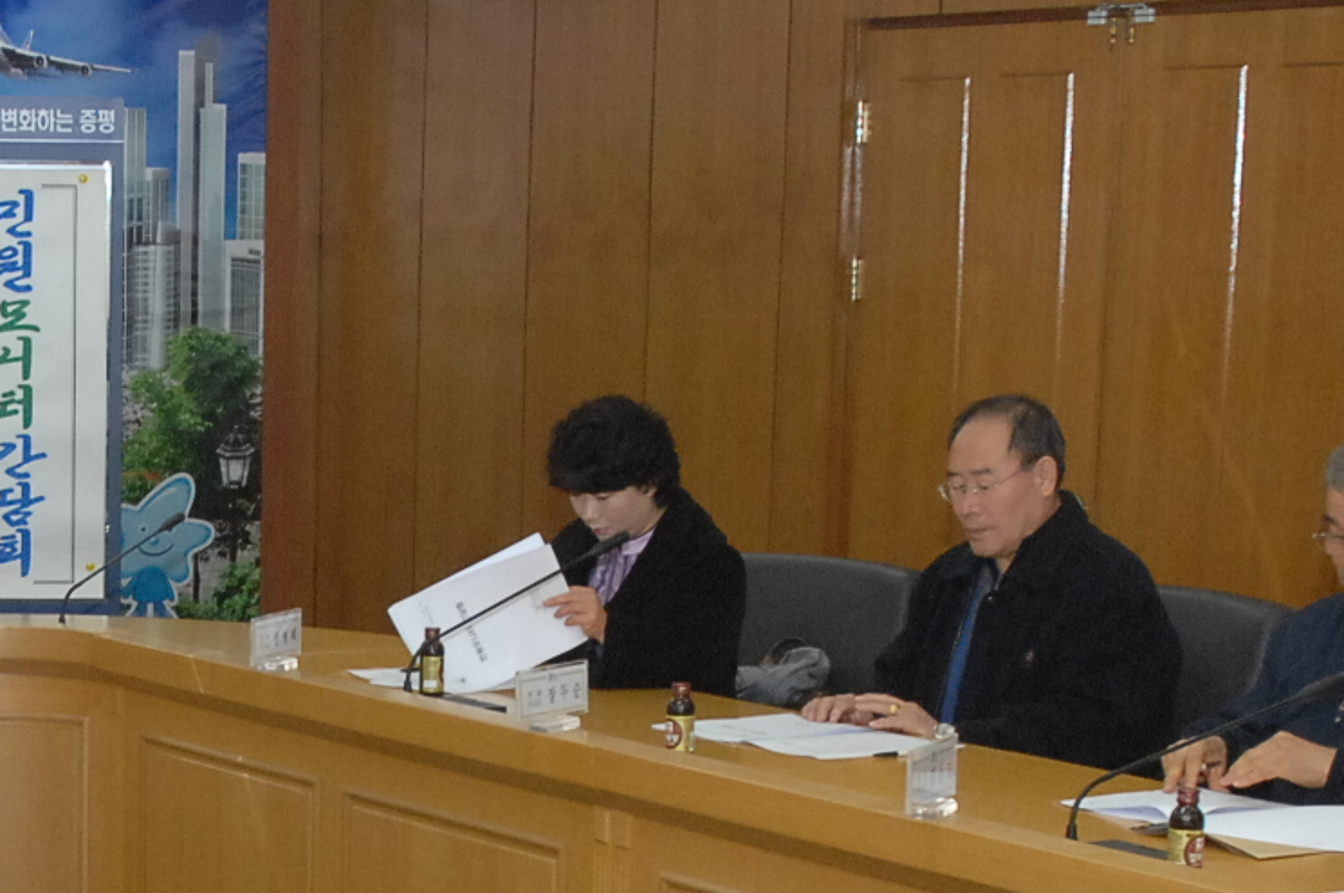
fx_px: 3543
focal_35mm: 95
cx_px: 186
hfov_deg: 21.1
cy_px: 799
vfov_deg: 14.2
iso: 800
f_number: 6.7
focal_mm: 22
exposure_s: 1/60
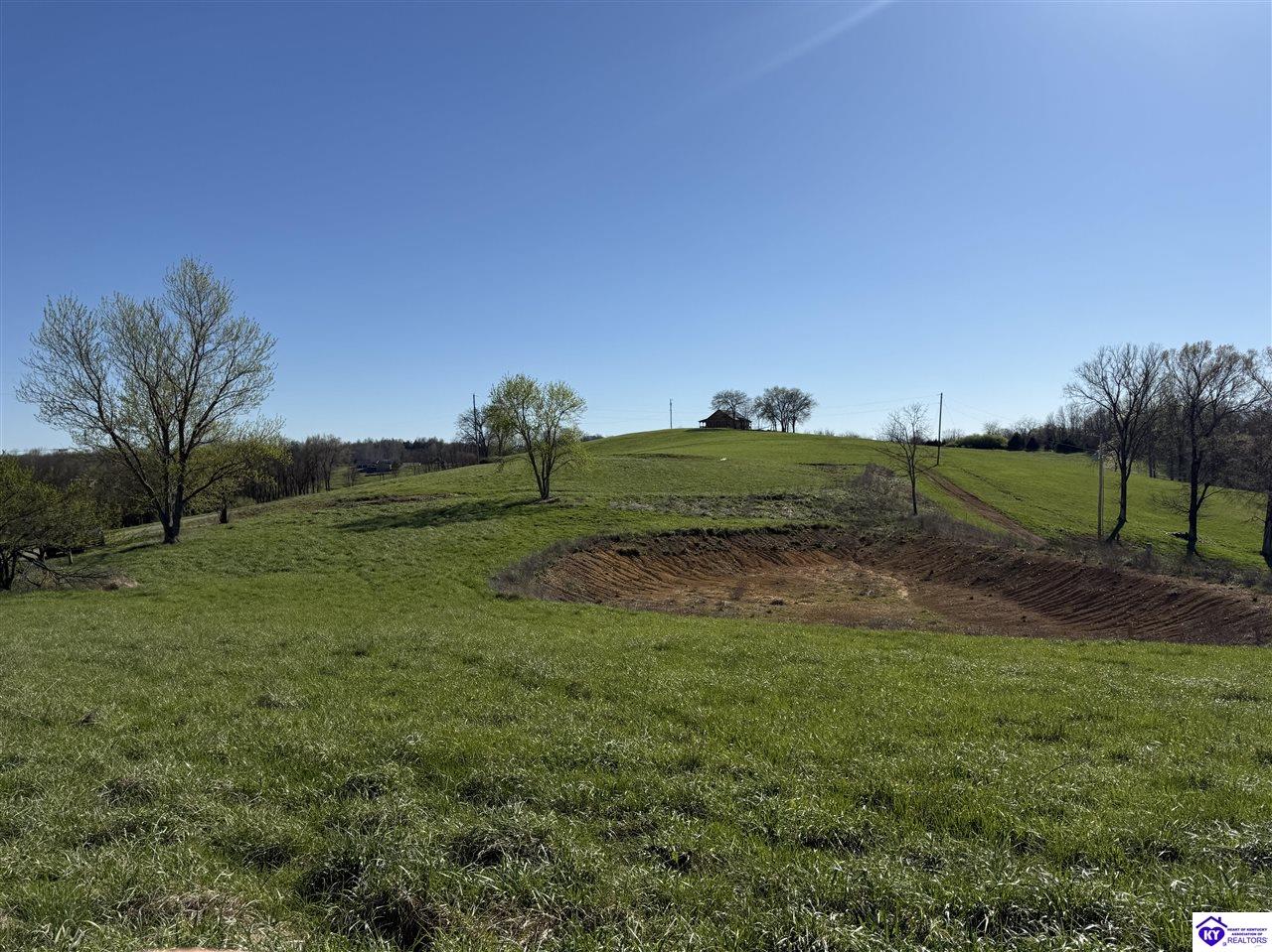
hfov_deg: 71.6
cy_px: 476
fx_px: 882
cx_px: 636
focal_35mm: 24
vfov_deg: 56.8
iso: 80
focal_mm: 6.76
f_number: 1.78
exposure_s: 1/8130
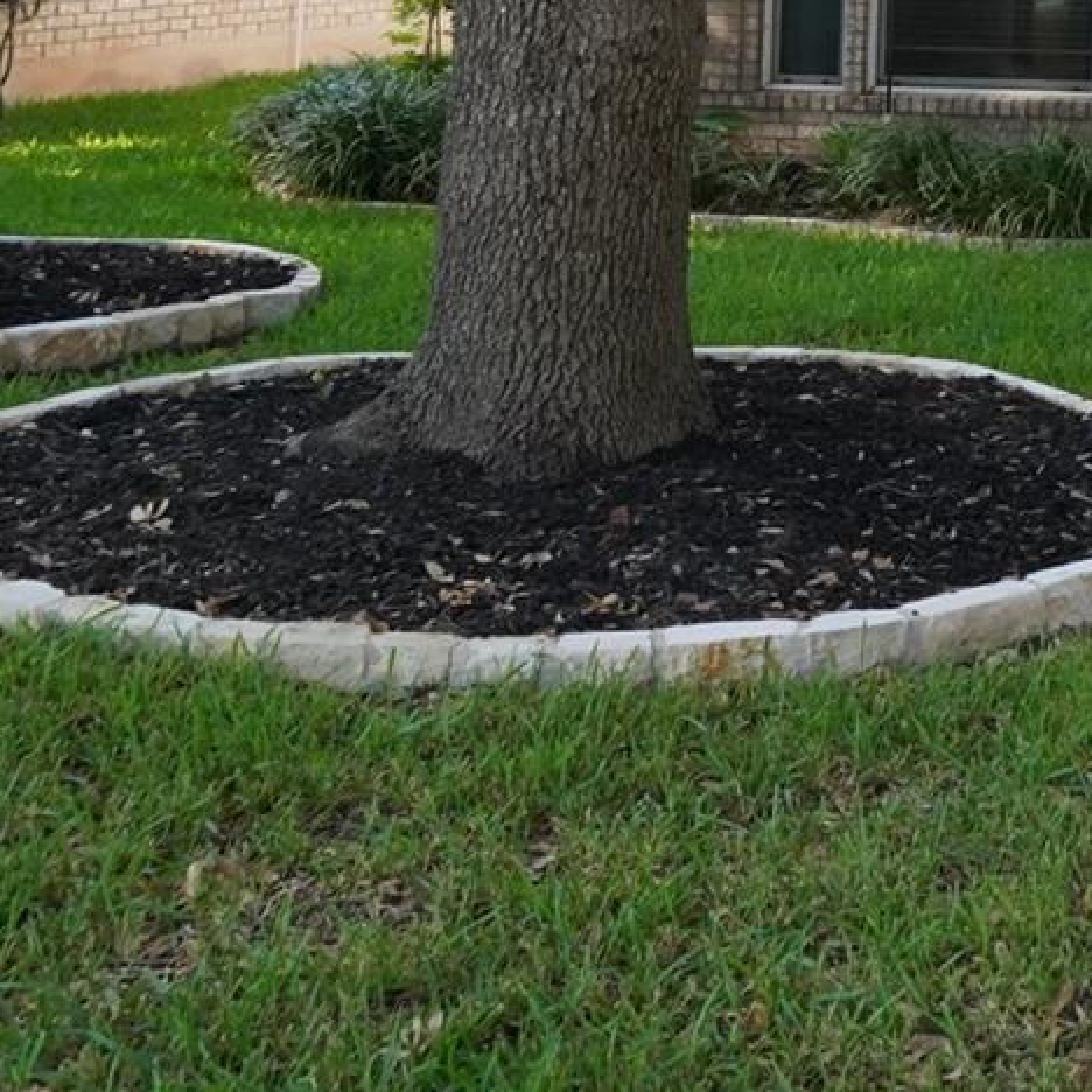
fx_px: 2391
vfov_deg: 22.0
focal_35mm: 67
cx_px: 1549
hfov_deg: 22.1
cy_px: -468
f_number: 10
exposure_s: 1/250
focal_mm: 18
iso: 3200
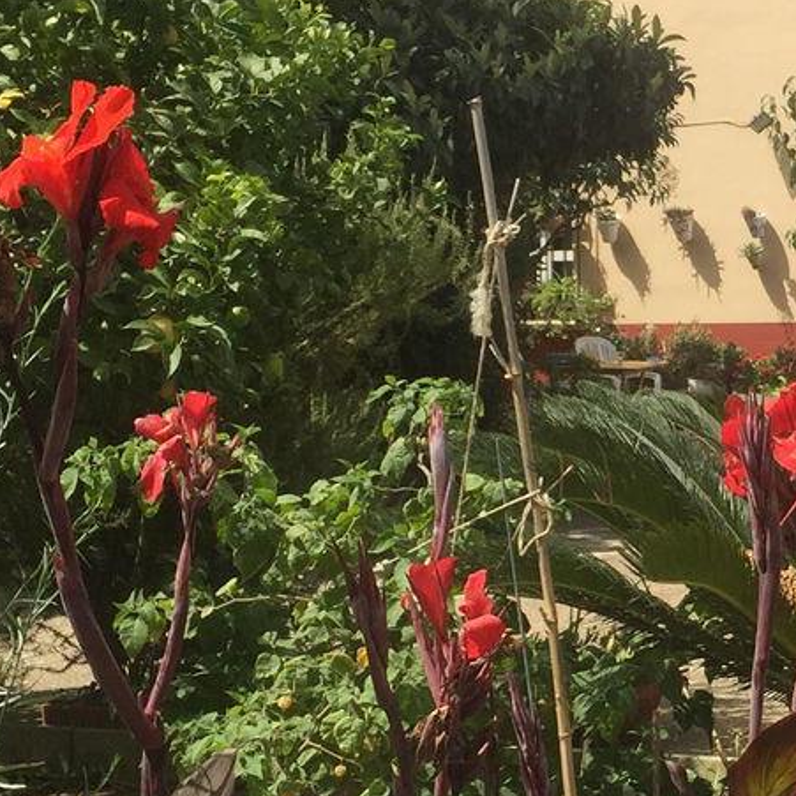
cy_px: 459
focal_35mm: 91
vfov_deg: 19.1
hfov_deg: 18.4
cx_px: 867
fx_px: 2367
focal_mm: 4.15
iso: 32
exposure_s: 1/1721
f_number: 2.2
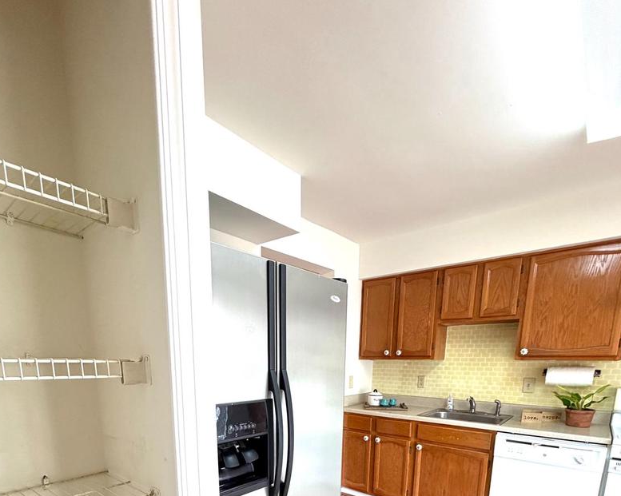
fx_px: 349
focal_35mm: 19
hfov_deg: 83.3
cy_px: 431
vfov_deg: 61.6
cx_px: 300
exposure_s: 1/120
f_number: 2.2
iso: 250
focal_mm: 2.22
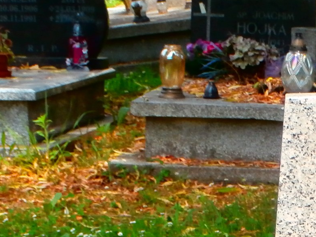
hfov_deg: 8.8
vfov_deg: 6.7
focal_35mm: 218
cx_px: 525
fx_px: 1990
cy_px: 323
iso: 100
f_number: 4.5
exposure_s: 1/160
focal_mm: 10.11
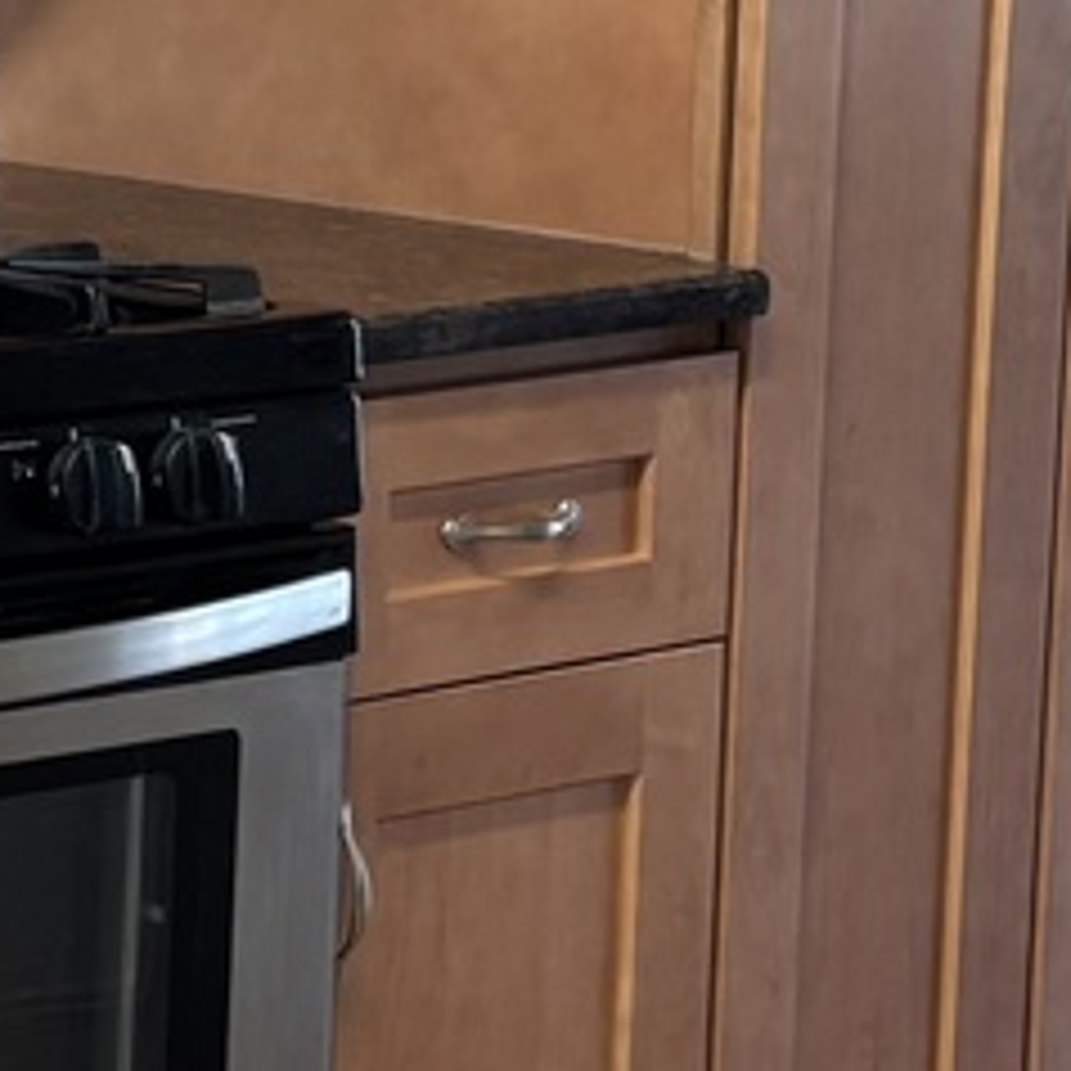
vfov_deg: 12.5
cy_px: 189
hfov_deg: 10.6
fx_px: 4866
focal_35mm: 139
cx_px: -1575
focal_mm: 5.96
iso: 125
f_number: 1.6
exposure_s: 1/42
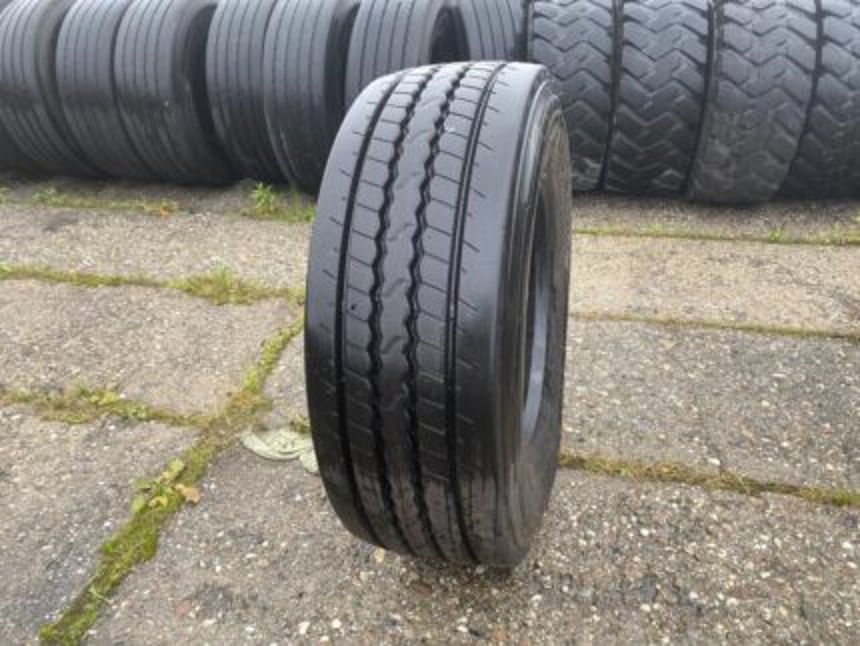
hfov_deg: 67.3
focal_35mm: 26
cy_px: 323
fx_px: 646
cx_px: 430
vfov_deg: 53.1
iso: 125
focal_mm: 4.25
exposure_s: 1/121
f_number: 1.8
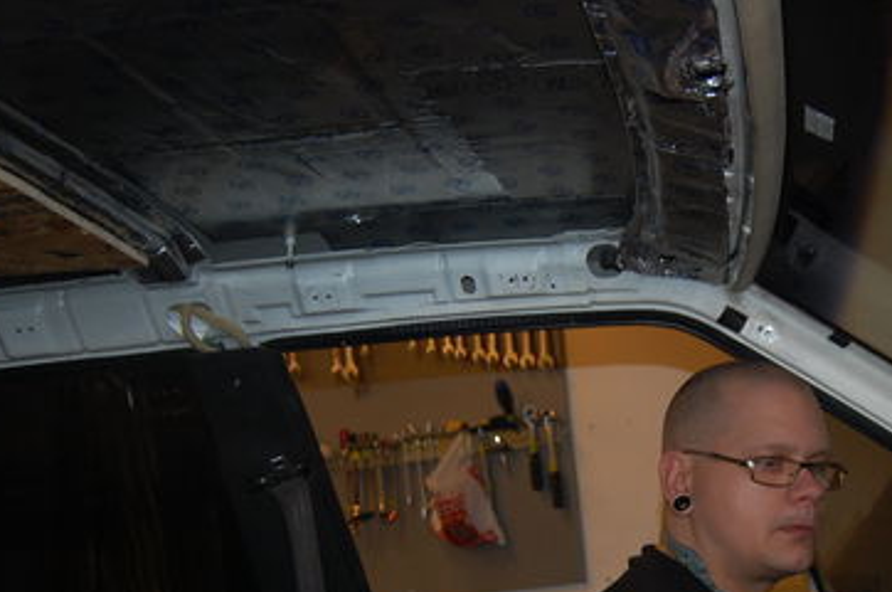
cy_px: 520
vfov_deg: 24.8
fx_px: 1311
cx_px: 675
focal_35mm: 53
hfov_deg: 36.6
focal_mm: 20
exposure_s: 1/60
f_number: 3.8
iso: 400
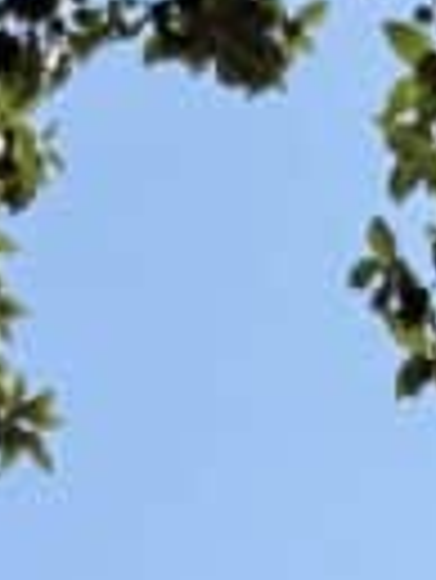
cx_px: 827
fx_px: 3186
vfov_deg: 8.1
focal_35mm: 190
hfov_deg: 7.6
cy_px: 1978
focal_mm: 6.76
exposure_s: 1/5319
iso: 125
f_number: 1.78
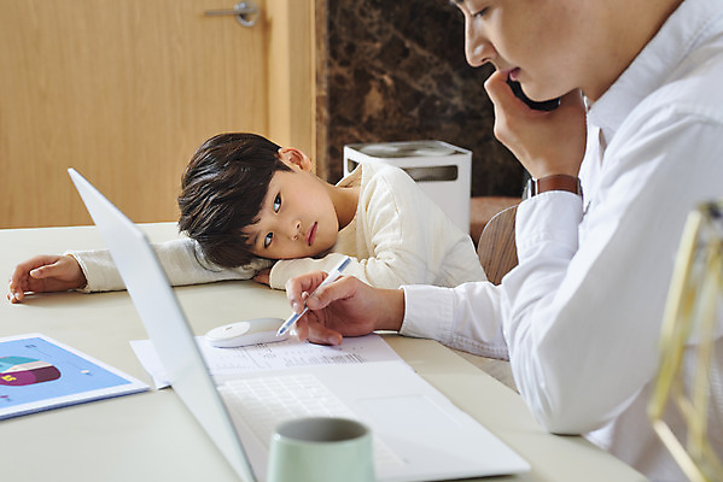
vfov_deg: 16.1
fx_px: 1708
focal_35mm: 85
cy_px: 241
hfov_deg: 23.9
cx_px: 362
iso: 200
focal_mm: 85
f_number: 5.6
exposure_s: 1/80
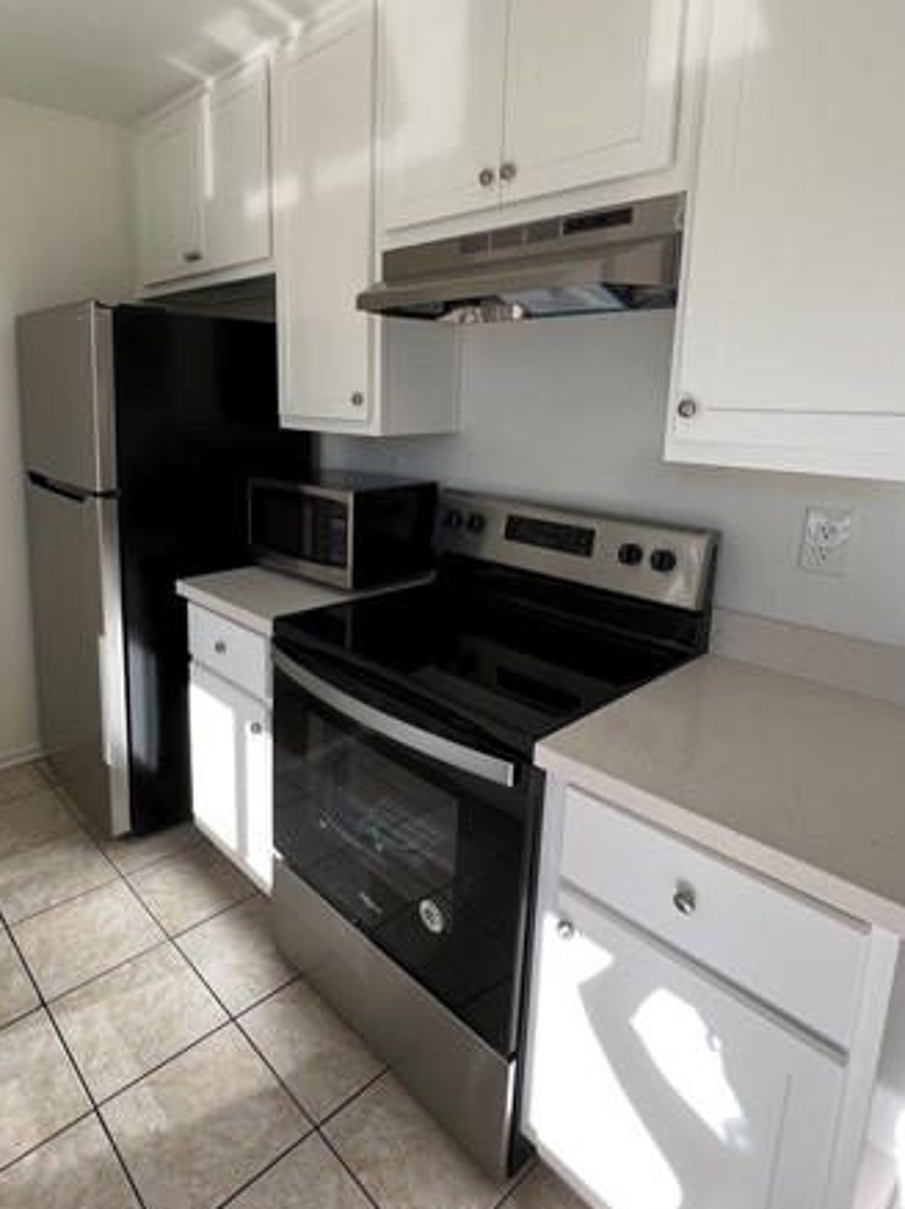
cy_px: 522
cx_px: 364
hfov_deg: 68.0
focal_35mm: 19
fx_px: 663
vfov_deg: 84.2
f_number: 1.8
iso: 32
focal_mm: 1.57
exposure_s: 1/272
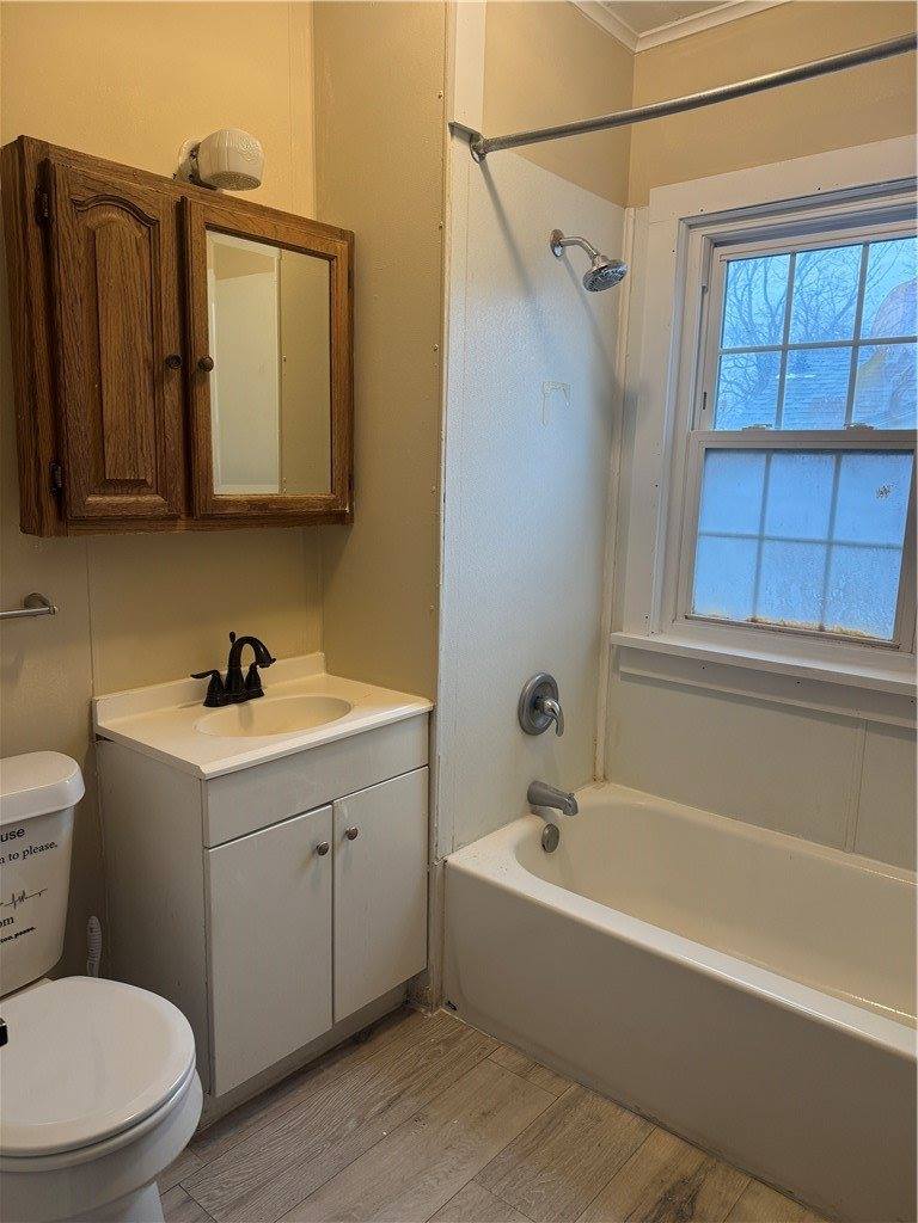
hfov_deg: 56.8
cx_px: 459
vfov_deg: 71.6
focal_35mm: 24
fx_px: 849
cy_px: 612
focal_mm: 6.76
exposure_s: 1/60
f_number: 1.78
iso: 125
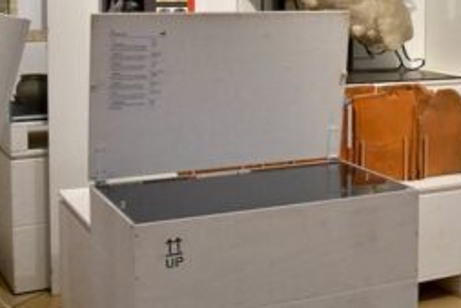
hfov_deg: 29.0
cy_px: 27
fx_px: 858
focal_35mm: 67
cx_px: 402
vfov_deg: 19.9
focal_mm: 18
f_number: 9
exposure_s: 1/200
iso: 5000
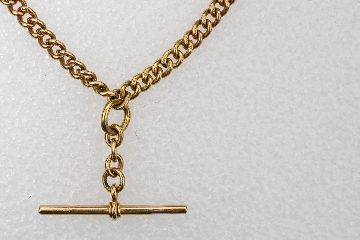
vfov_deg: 19.2
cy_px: 126
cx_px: 108
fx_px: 710
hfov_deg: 28.2
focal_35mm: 71
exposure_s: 1/125
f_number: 22
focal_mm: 30
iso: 500
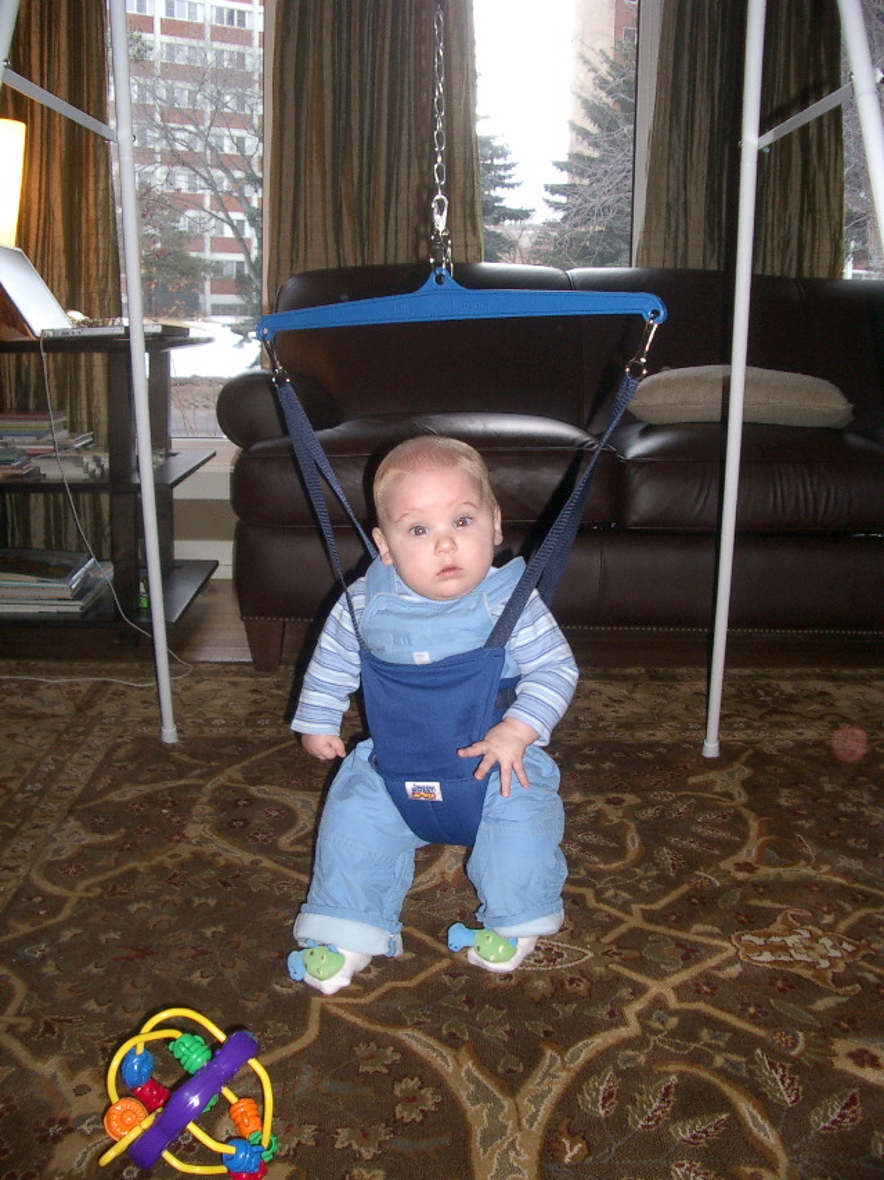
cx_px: 442
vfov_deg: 52.6
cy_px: 590
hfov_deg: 40.7
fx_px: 1193
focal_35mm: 35
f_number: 2.6
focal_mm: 5.8
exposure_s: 1/40
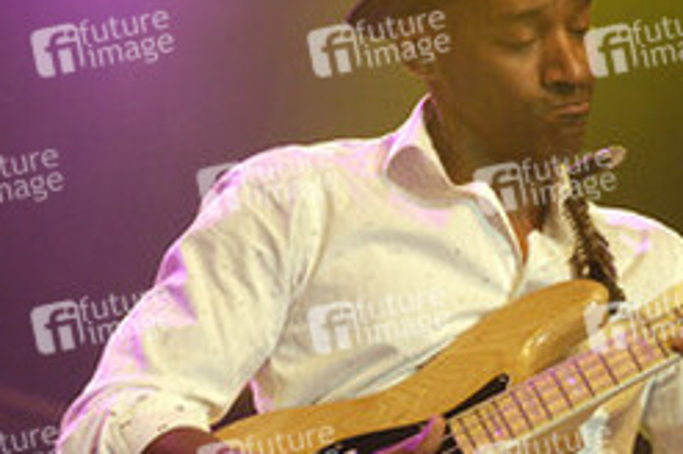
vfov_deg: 4.8
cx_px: 582
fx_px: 5455
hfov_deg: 7.2
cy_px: 252
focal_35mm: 288
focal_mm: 105
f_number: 4
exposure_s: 1/90
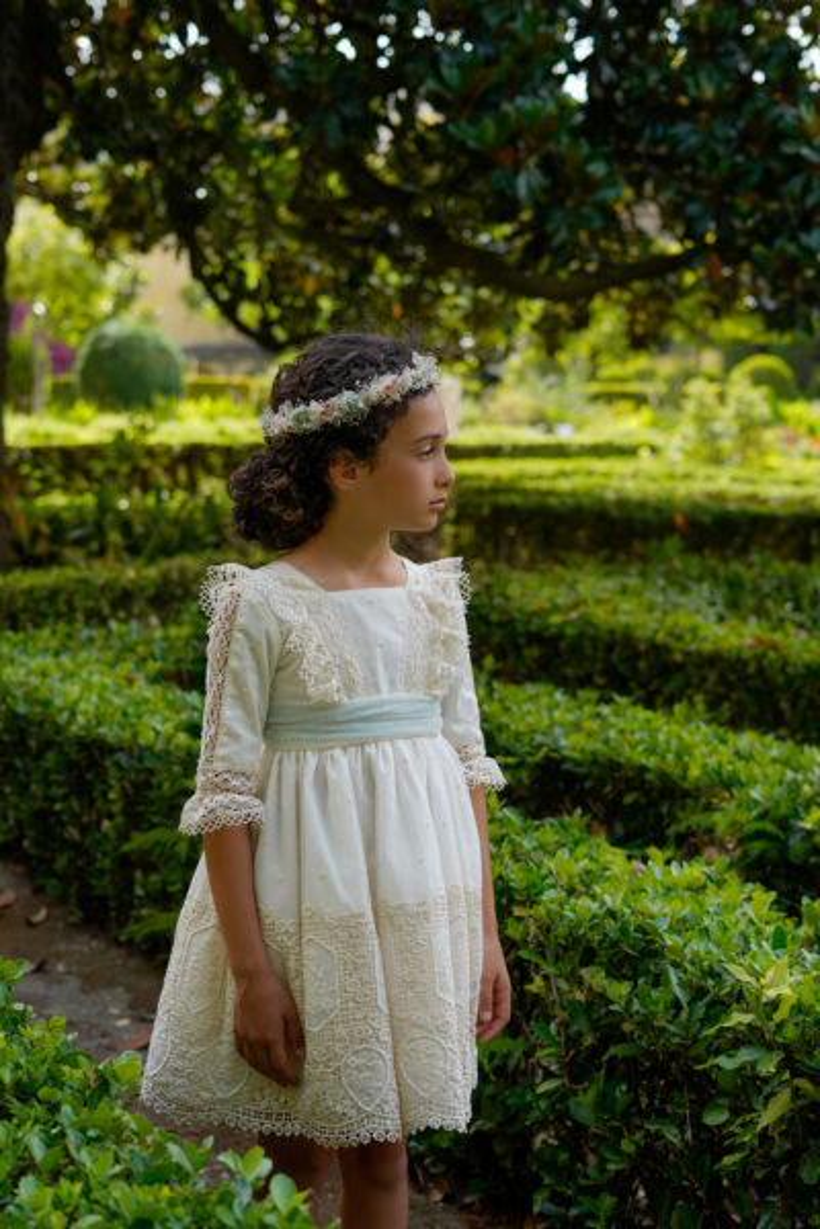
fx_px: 1708
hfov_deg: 27.0
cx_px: 410
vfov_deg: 39.6
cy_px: 614
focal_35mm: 50
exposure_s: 1/250
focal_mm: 50
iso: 80
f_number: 3.5
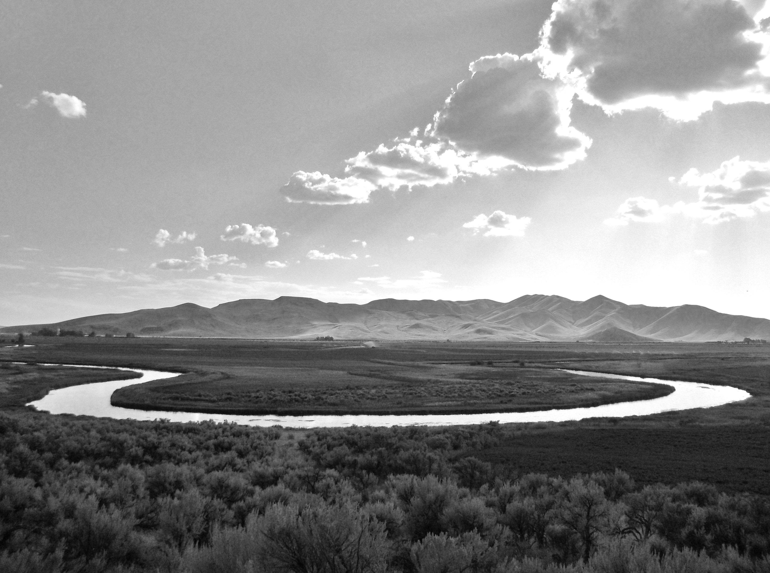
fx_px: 643
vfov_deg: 48.0
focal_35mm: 29
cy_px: 286
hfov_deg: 61.8
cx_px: 385
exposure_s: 1/1250
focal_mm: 4.1
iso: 80
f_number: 3.3
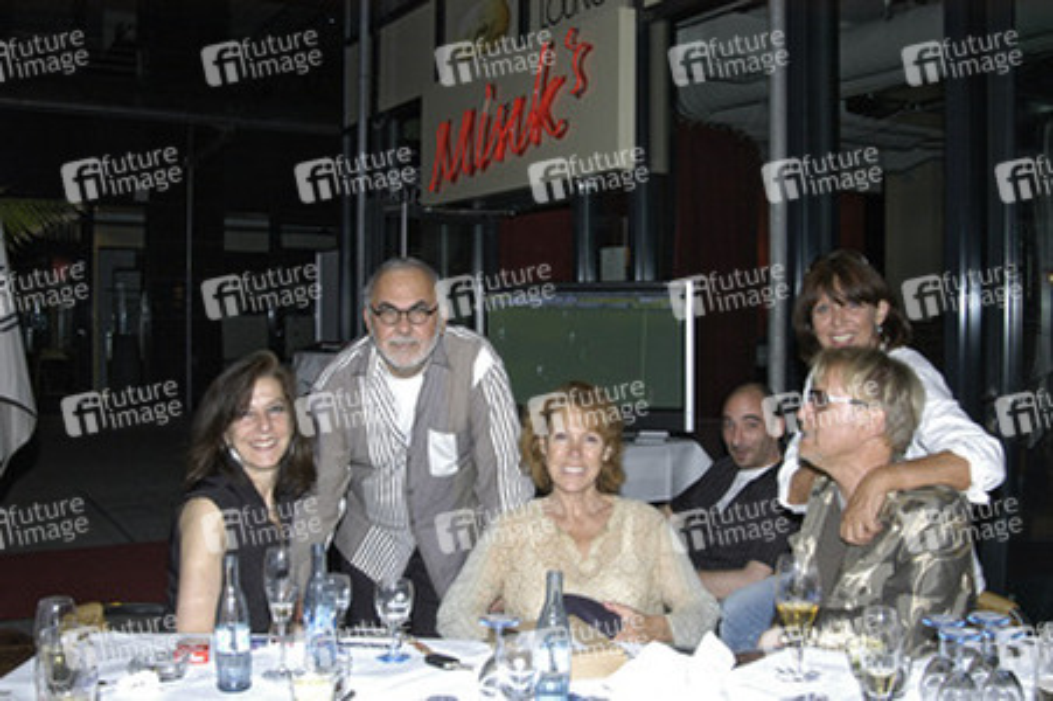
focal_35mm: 36
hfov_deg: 53.2
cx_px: 526
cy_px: 350
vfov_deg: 36.8
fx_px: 1052
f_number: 8
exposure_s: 1/80
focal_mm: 24
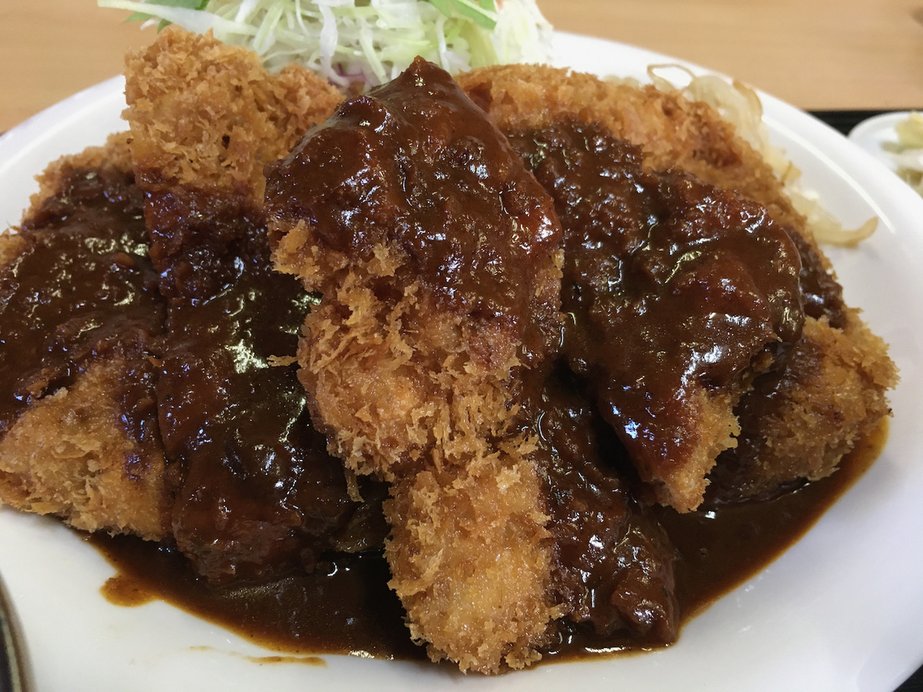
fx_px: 773
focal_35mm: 29
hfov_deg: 61.7
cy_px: 346
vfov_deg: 48.2
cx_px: 462
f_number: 2.2
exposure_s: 1/30
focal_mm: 4.15
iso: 160
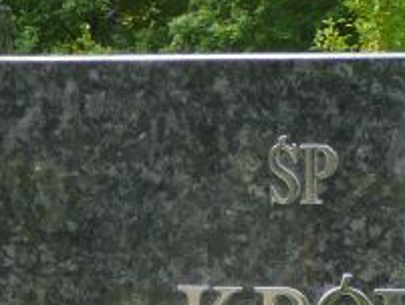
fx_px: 2423
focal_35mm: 207
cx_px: 240
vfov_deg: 7.1
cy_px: 432
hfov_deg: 9.6
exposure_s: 1/100
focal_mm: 9.7
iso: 80
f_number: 3.6
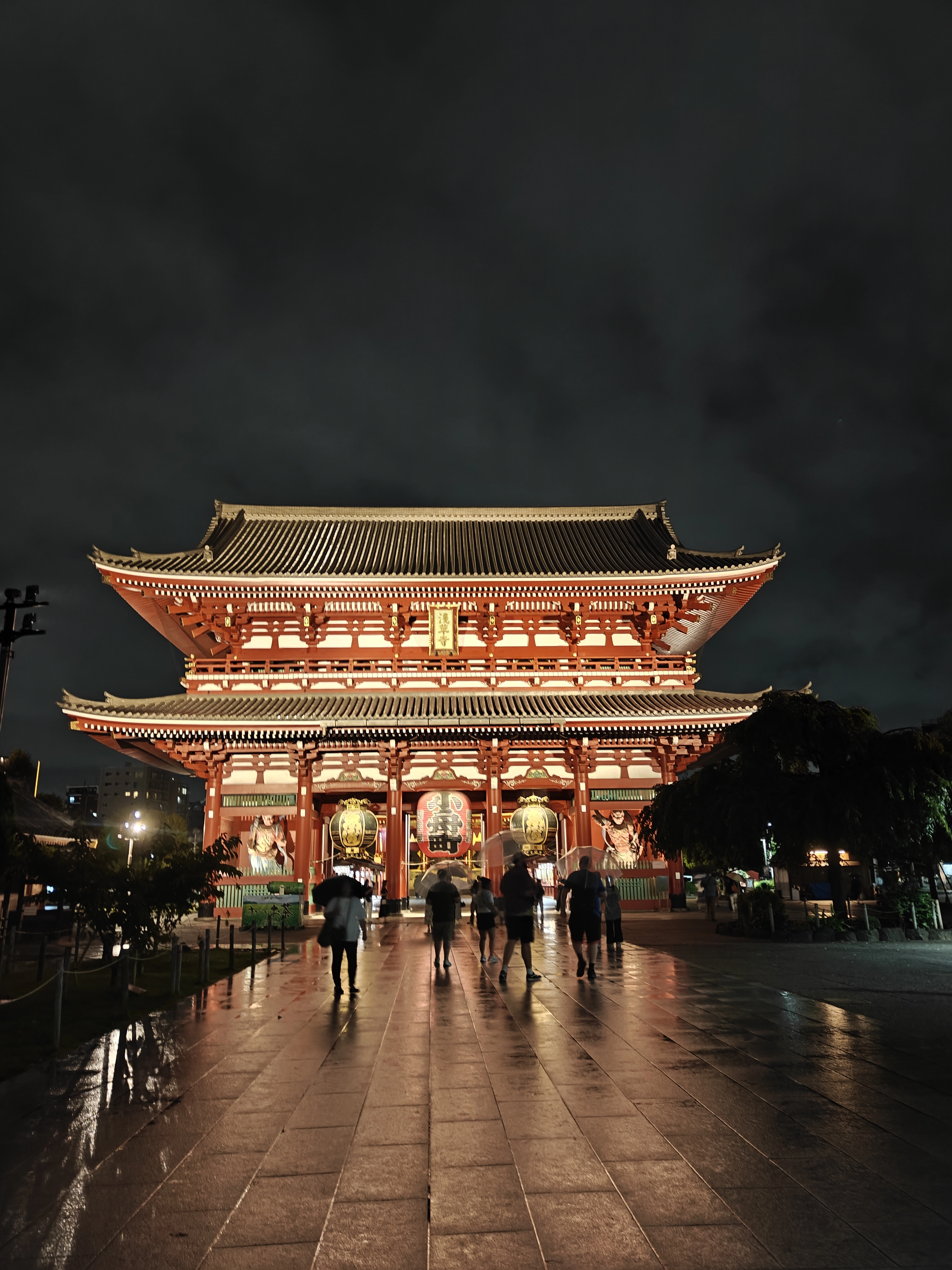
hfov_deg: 56.8
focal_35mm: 24
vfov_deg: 71.6
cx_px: 476
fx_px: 880
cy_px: 635
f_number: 1.8
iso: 2500
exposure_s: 1/20
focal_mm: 5.59
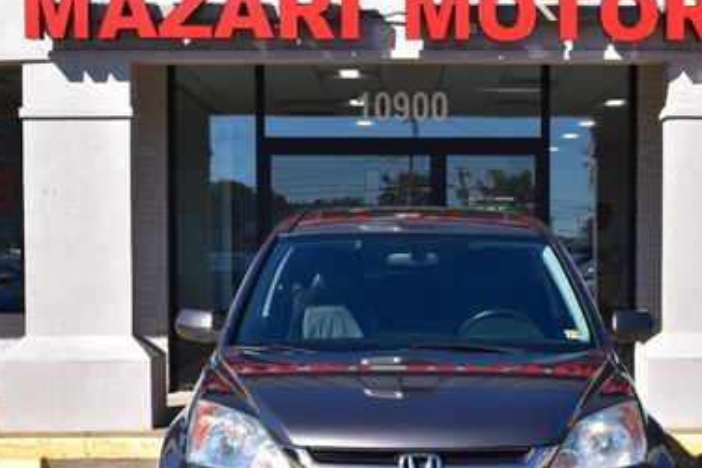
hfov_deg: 29.2
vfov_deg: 19.7
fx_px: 1343
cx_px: 439
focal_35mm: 69
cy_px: 328
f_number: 11
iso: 360
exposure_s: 1/500
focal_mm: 27
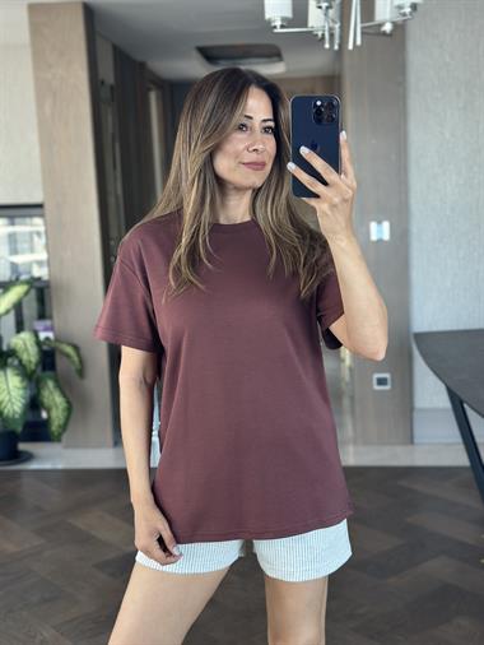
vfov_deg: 39.6
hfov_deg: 30.3
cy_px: 322
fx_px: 894
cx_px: 242
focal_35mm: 48
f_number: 1.78
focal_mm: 6.86
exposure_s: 1/60
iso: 160
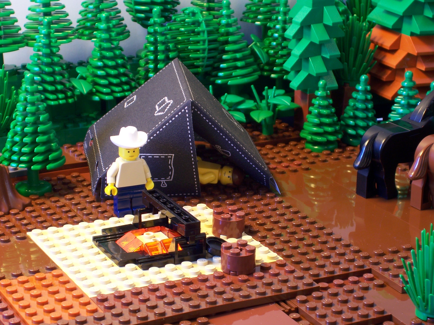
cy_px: 162
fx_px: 1354
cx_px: 217
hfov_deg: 18.2
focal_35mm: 108
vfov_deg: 13.7
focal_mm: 18.6
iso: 80
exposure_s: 1/2
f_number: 4.8
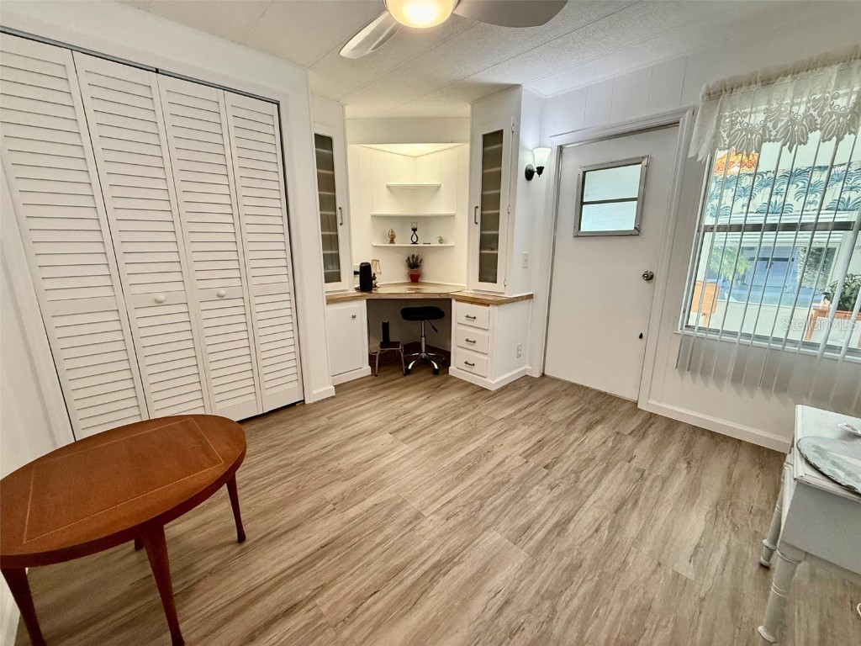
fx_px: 348
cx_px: 430
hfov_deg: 102.1
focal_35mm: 14
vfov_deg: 85.7
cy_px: 323
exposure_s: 1/120
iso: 250
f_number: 2.2
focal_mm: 2.22
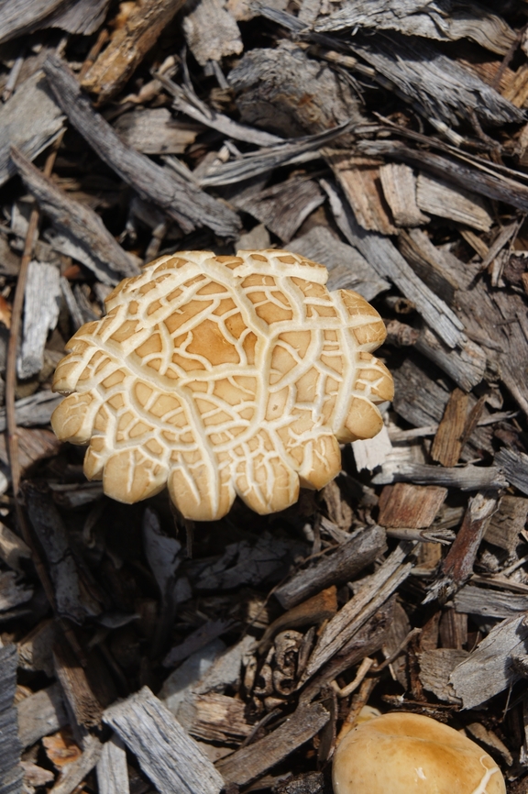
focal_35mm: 82
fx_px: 1818
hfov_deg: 16.5
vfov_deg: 24.6
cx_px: 264
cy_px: 397
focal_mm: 55
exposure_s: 1/500
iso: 200
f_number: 9
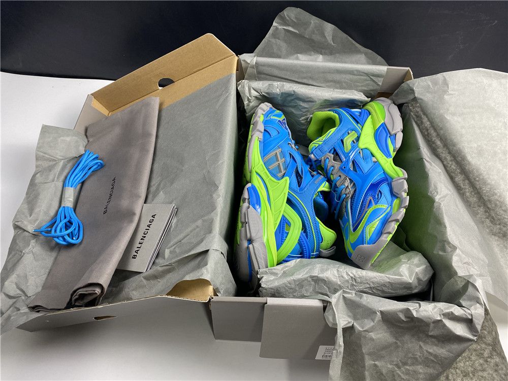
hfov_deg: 67.3
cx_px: 254
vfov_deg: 53.1
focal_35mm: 26
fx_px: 382
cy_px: 190
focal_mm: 4.25
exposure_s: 1/100
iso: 80
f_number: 1.8
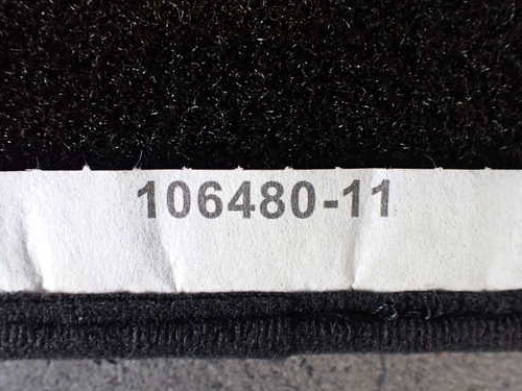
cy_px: 202
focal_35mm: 36
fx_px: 543
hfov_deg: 51.3
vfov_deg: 39.7
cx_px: 251
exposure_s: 1/125
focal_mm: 5.4
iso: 640
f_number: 2.3
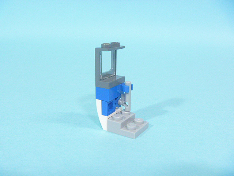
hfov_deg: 52.6
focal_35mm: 35
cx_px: 117
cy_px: 88
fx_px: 237
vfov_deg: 40.7
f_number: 3.5
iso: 400
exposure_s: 1/15
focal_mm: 6.3
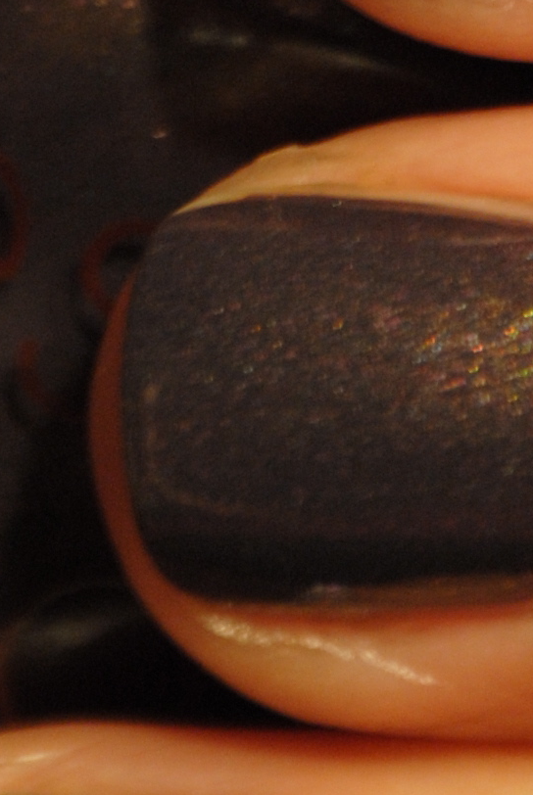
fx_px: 31648
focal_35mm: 1430
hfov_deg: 1.0
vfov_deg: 1.4
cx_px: 206
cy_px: -72
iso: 400
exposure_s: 1/60
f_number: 5.6
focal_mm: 200
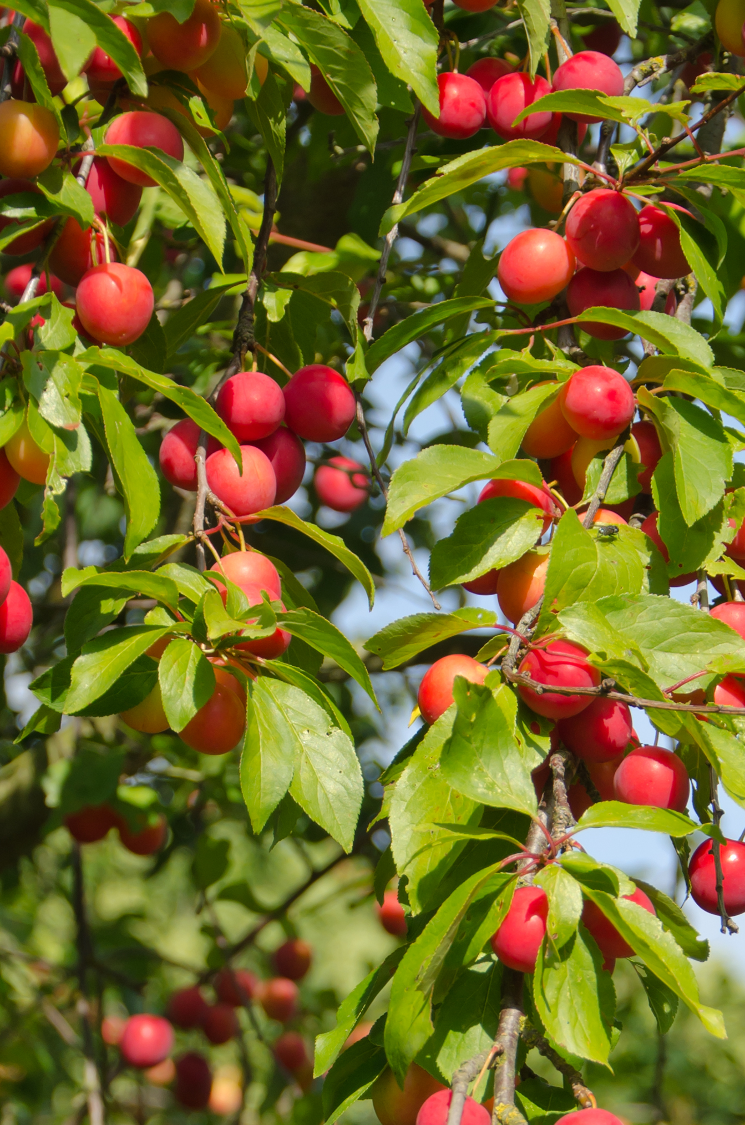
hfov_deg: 7.8
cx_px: 479
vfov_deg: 11.7
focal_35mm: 175
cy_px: 1002
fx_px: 5457
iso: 100
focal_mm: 48
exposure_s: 1/500
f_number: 4.8
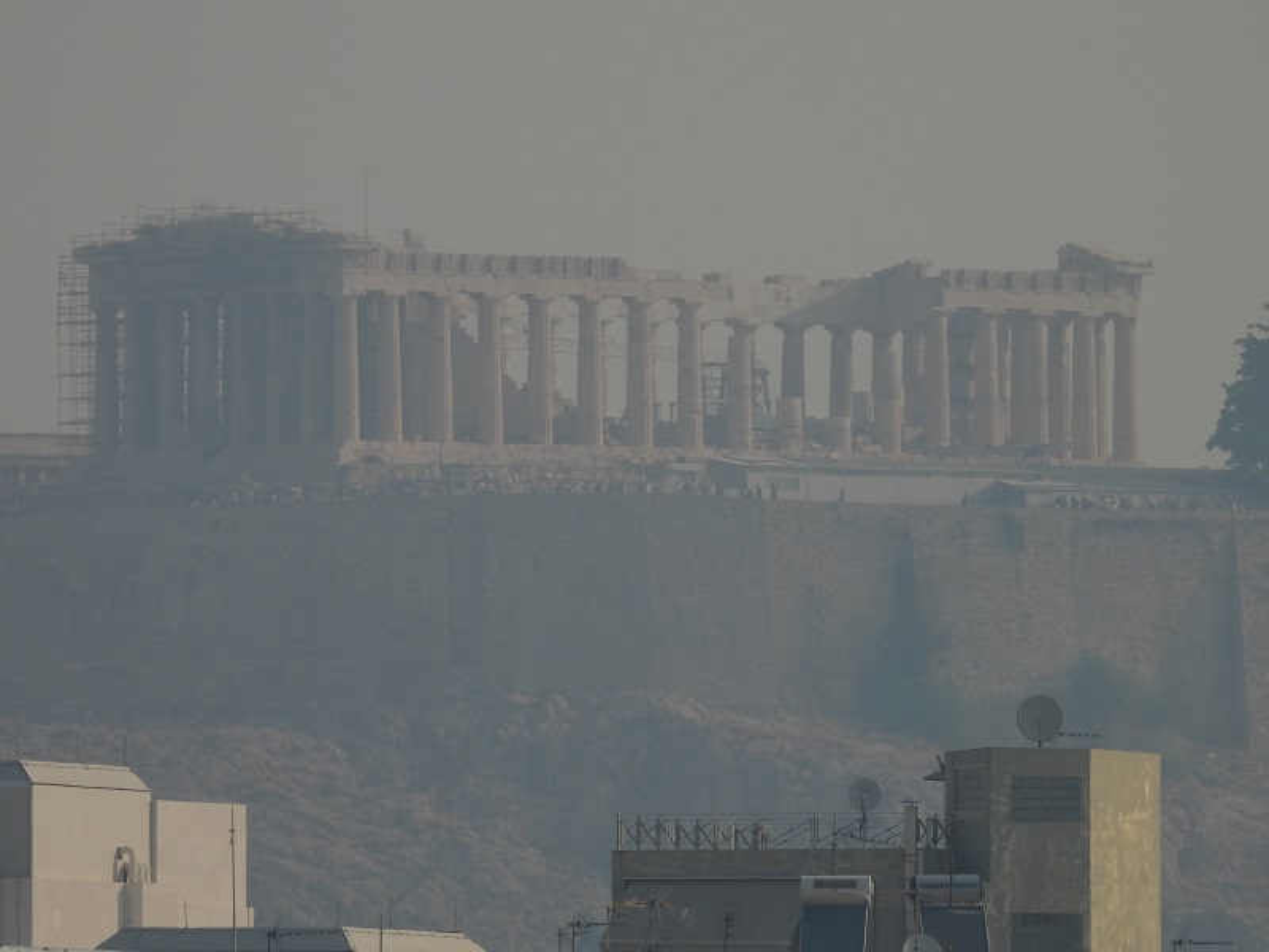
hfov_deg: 2.1
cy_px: 476
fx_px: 34826
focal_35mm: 950
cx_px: 634
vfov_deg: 1.6
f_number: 8
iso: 100
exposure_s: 1/500
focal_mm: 170
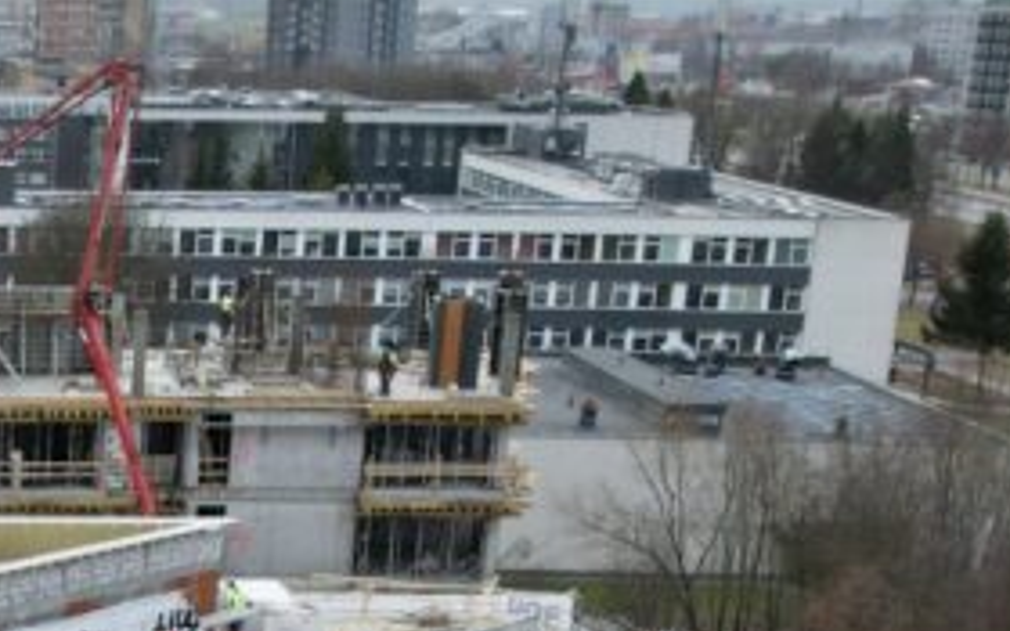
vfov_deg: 14.0
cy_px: 1166
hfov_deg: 22.4
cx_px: -321
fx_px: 2257
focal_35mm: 82
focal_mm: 8.38
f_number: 2.8
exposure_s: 1/725
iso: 130
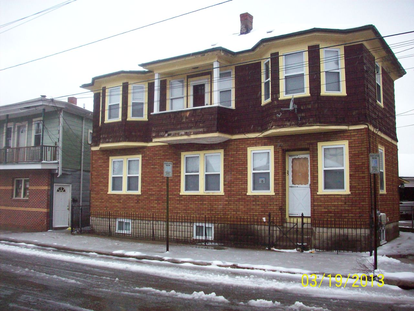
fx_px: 443
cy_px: 156
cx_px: 207
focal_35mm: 37
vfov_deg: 38.7
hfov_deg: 50.1
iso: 200
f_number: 2.8
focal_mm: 6.2
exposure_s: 1/677
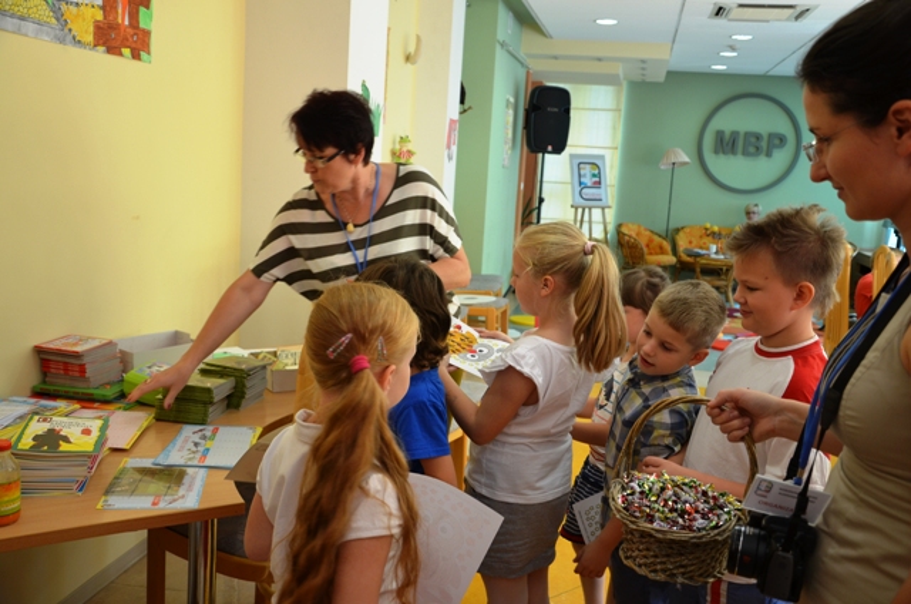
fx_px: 833
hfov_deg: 57.3
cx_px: 456
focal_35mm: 33
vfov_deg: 39.8
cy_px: 302
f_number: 4.5
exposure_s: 1/80
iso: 400
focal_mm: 22
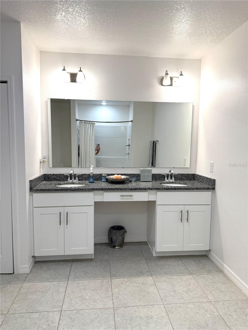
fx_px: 229
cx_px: 124
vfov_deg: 71.6
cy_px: 165
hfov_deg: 56.8
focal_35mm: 24
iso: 200
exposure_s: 1/236
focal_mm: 6.76
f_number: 1.78
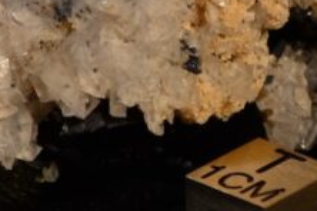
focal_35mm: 589
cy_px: -236
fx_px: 5189
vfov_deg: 2.3
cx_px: 153
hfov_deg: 3.5
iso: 100
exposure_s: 1/30
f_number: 6.3
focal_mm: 85
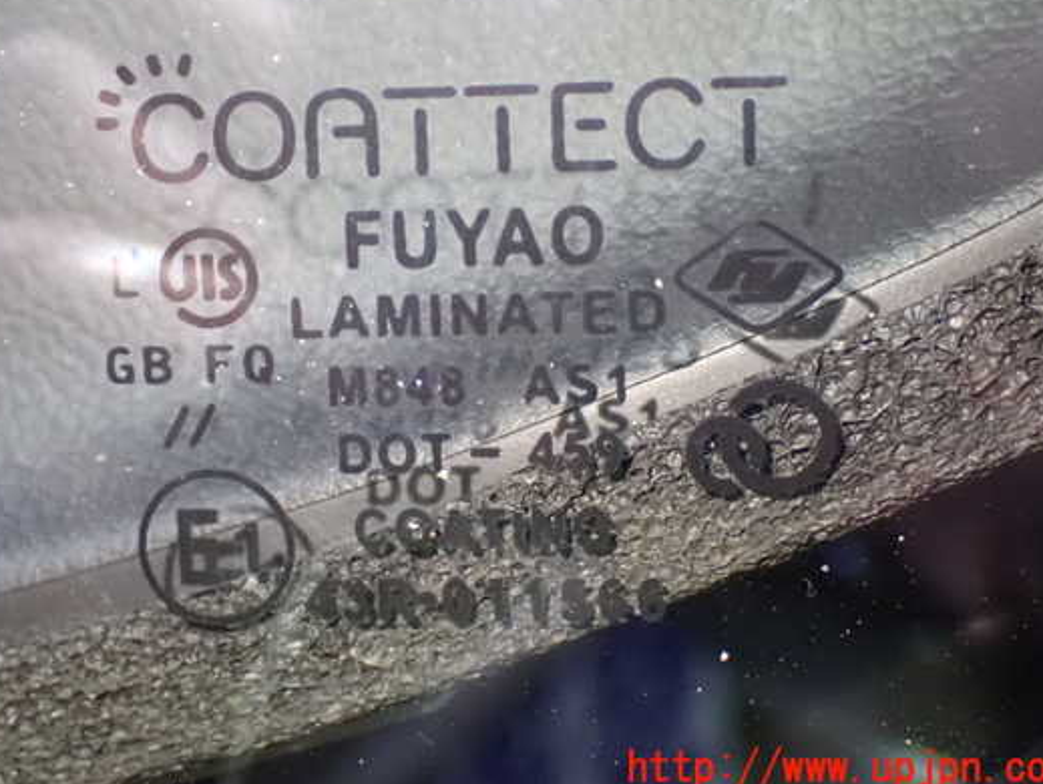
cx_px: 478
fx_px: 2020
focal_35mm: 67
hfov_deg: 28.9
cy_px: 342
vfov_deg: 21.9
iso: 1600
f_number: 3.5
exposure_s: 1/50
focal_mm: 10.35
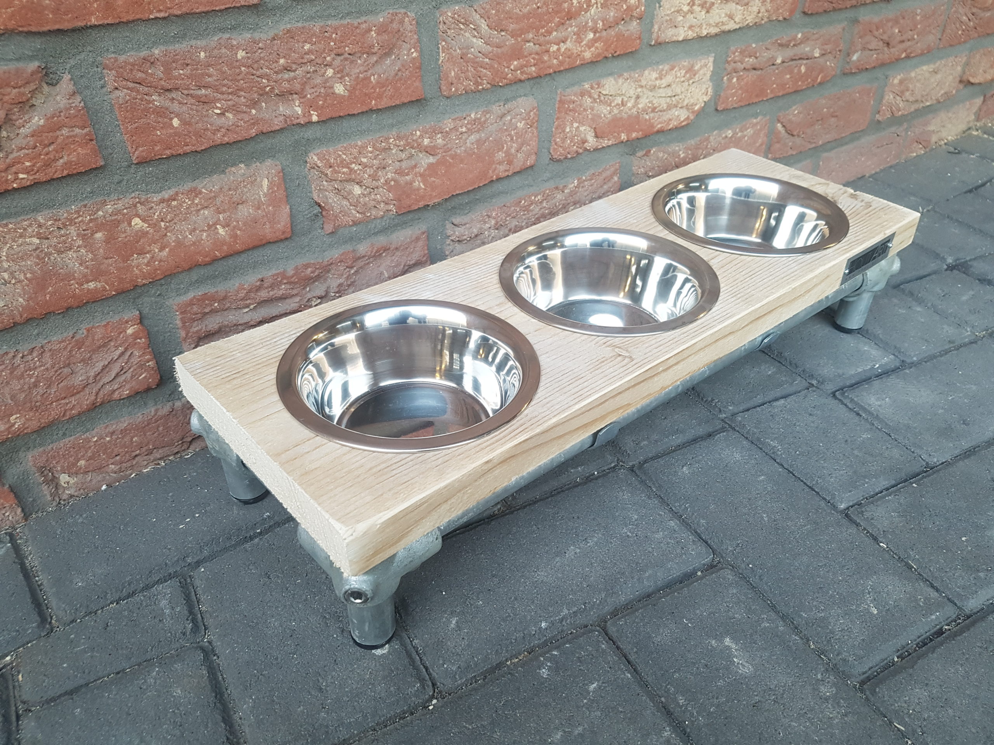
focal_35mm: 26
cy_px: 372
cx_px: 497
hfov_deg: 67.3
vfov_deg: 53.1
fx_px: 747
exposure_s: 1/50
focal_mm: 4.2
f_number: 1.7
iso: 100
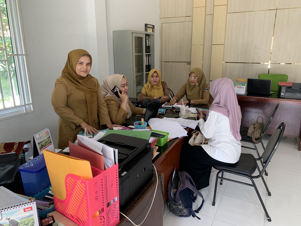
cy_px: 113
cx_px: 150
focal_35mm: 26
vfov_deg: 53.1
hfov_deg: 67.3
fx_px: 226
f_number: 1.8
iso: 100
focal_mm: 4.25
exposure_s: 1/92
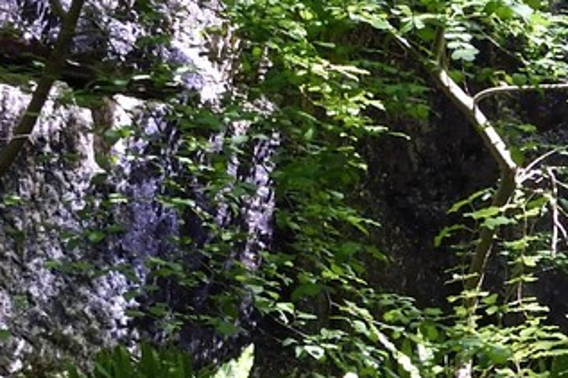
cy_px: 288
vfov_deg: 5.4
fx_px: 3974
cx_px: 1387
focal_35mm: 252
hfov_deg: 7.6
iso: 800
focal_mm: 50
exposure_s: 1/60
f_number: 8
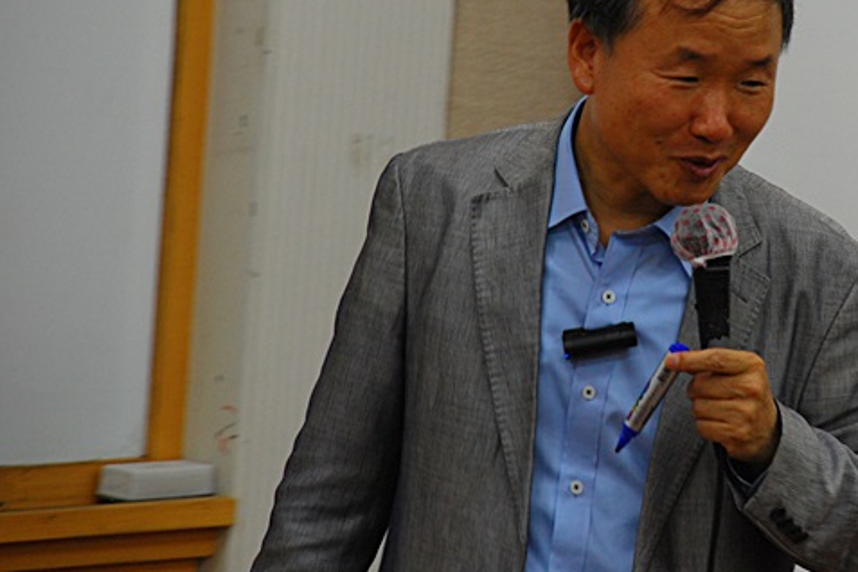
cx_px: 689
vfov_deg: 4.0
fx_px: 8099
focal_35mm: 340
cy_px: 174
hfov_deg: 6.1
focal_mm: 135
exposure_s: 1/30
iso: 400
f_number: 5.6
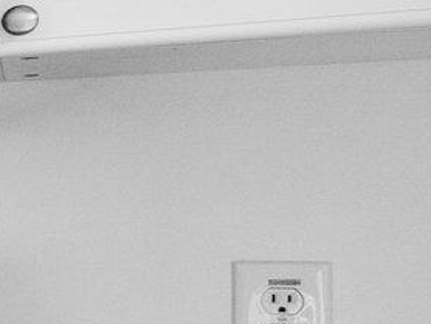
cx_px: -974
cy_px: 174
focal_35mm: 103
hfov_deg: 10.4
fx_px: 1284
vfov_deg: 14.4
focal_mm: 7
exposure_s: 1/100
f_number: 4
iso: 400
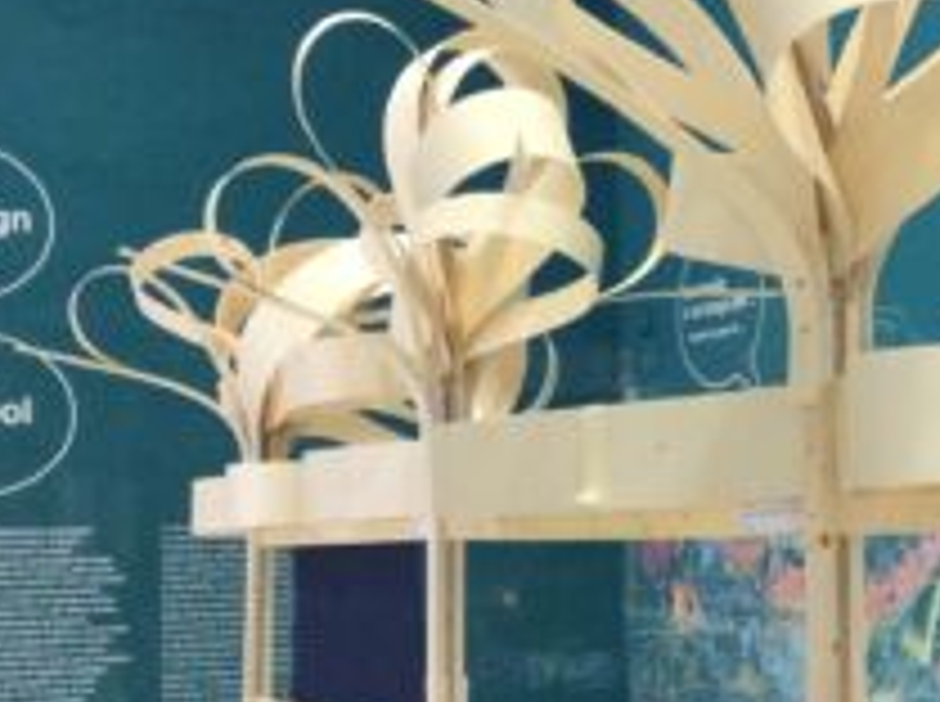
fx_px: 2223
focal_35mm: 82
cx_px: 594
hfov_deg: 23.8
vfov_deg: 17.9
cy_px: 405
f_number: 2.4
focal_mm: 3.3
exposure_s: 1/25
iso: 160
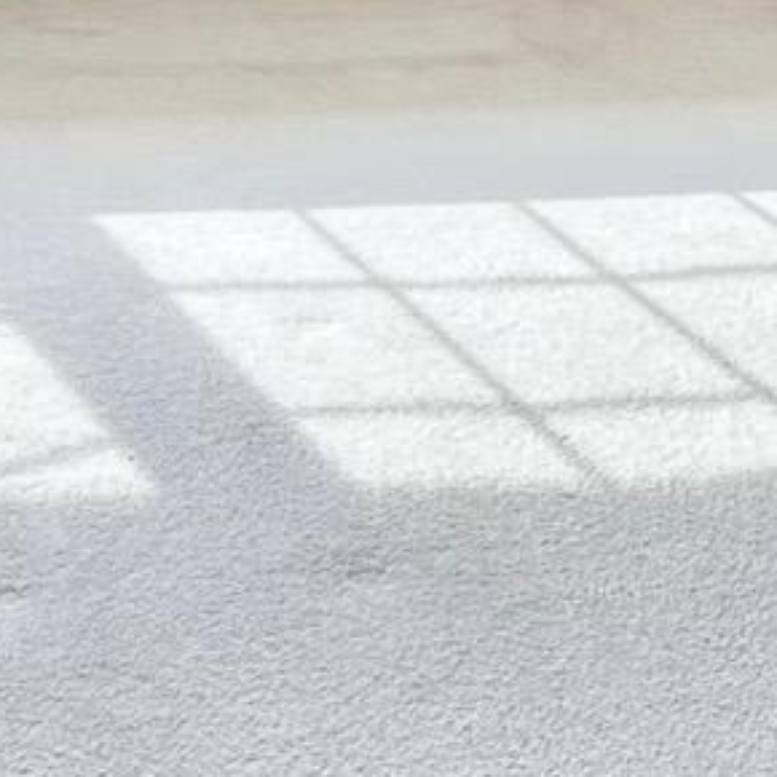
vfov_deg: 11.0
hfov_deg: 11.6
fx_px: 3809
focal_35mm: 150
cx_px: 370
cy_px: -541
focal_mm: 6.86
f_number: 1.78
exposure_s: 1/223
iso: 64
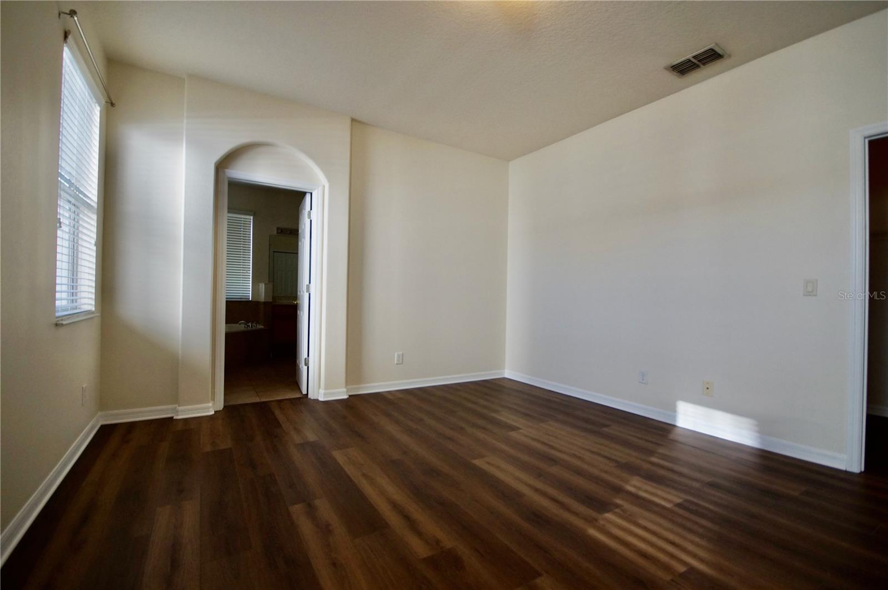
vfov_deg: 77.2
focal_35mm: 15
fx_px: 370
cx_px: 444
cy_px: 295
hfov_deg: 100.4
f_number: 4
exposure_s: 1/160
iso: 500
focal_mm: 10
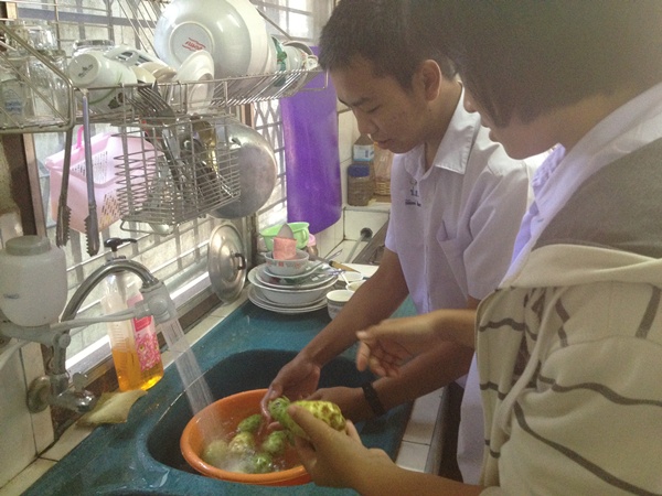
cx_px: 331
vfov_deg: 40.7
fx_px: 669
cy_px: 248
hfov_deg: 52.6
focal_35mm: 35
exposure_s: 1/20
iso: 320
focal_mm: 4.28
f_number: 2.4
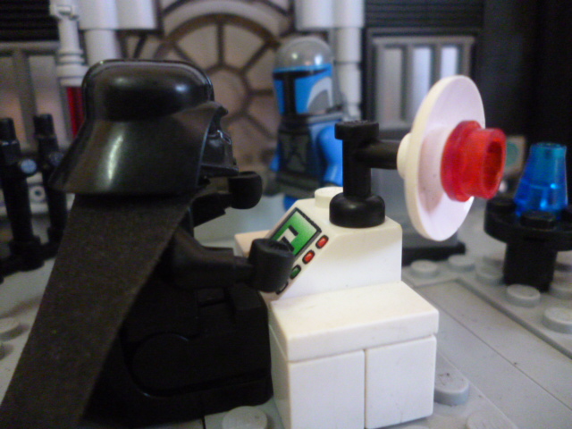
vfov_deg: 49.7
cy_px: 214
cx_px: 286
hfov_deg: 63.4
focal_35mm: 28
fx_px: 463
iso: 800
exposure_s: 1/15
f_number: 3.1
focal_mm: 5
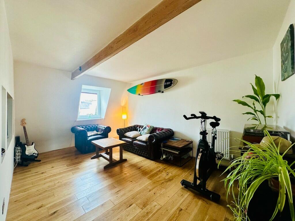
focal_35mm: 14
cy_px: 110
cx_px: 148
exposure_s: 1/100
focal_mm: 2.22
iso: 125
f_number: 2.2
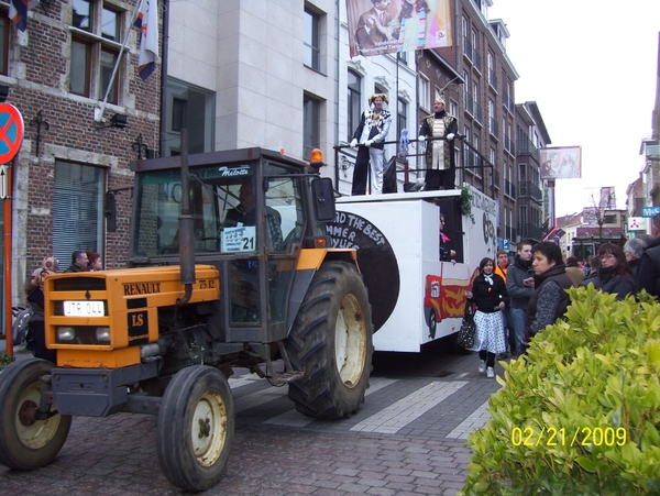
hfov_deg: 51.3
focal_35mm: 36
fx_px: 687
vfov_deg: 39.7
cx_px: 330
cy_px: 248
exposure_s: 1/60
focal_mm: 6
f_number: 2.7
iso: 100
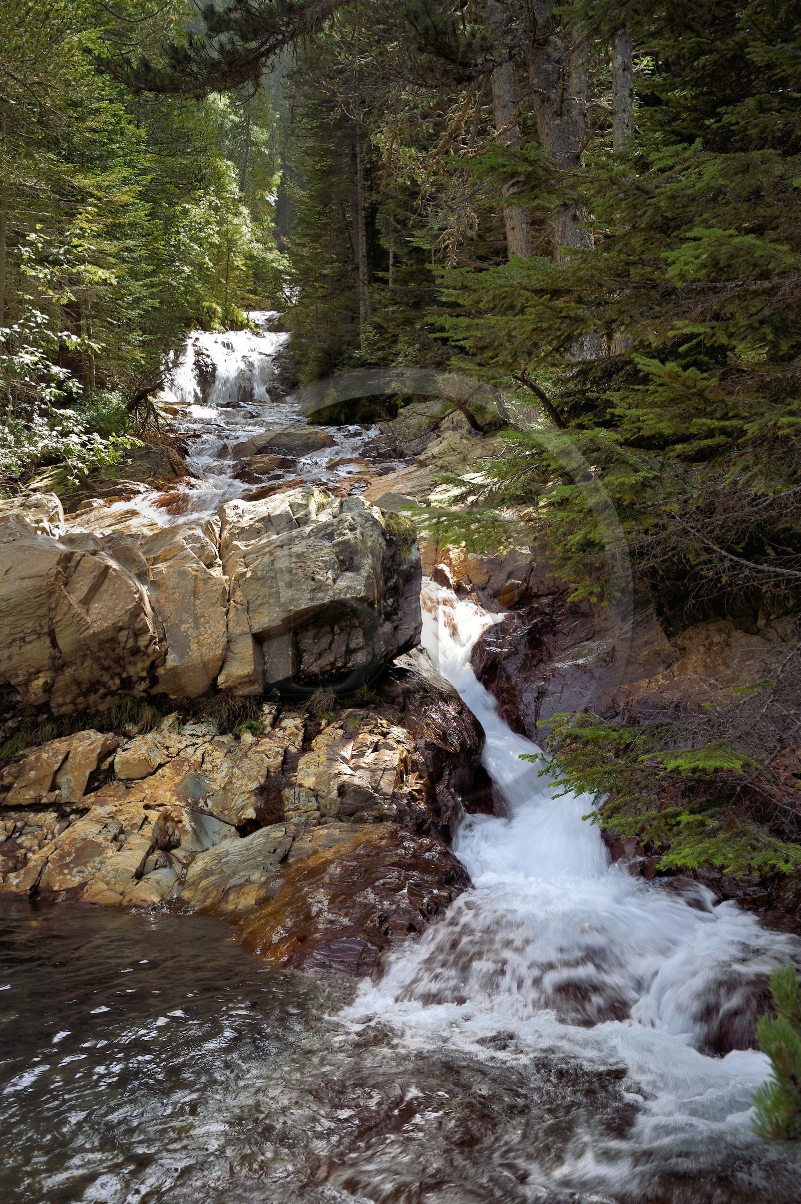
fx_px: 1604
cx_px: 400
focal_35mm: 48
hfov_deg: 28.0
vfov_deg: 41.1
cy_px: 602
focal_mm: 48
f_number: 10
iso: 200
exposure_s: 1/30
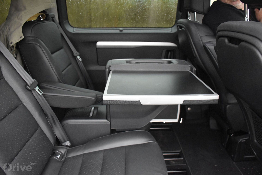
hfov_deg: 61.9
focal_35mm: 30
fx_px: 218
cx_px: 131
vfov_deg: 43.6
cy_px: 88
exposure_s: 1/60
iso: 3600
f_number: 3.5
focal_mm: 20
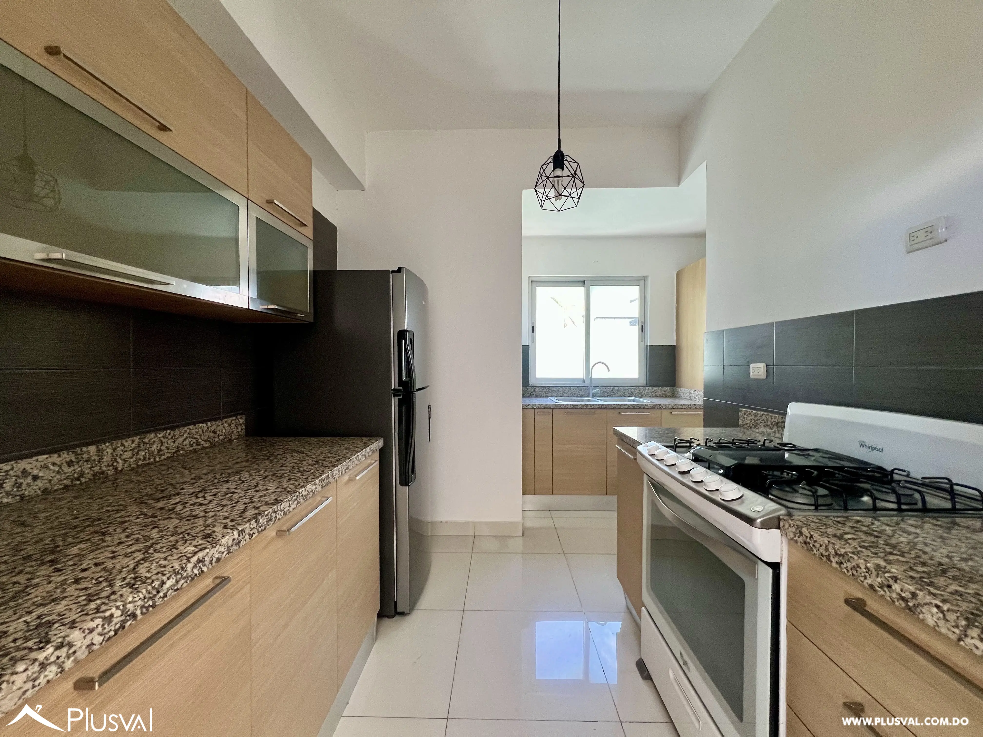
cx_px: 492
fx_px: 369
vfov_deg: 89.9
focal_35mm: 13
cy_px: 368
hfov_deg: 106.2
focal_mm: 1.57
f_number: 1.8
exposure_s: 1/99
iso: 200
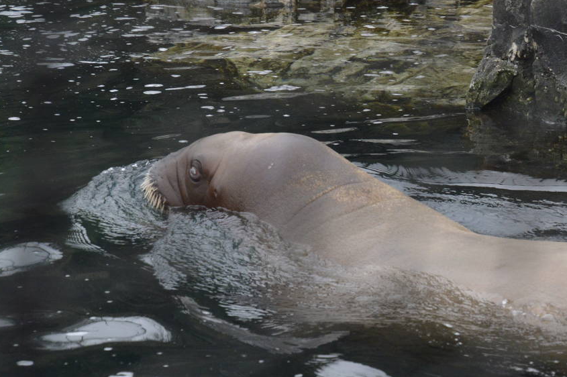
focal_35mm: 176
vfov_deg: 7.8
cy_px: 161
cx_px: 389
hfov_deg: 11.7
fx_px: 2770
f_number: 5
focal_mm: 62
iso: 1250
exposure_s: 1/500
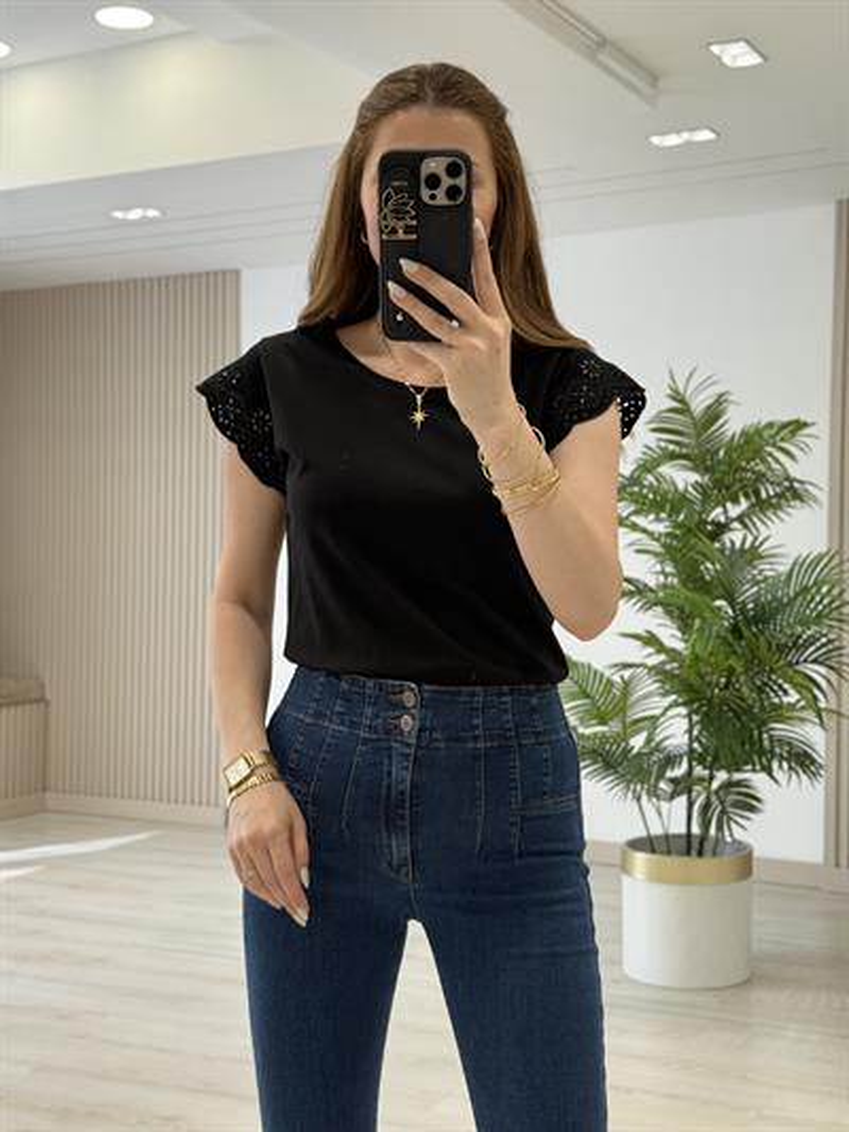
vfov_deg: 39.6
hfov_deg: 30.3
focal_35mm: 48
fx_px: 1569
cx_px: 424
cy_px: 566
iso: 64
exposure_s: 1/184
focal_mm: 6.76
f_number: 1.78
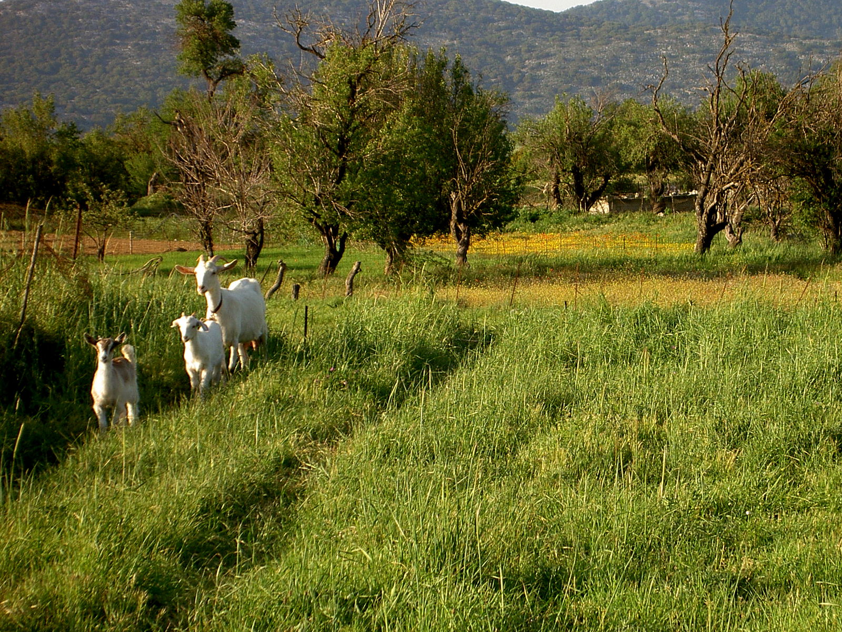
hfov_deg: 19.3
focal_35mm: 102
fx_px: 2481
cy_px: 316
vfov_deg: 14.5
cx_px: 421
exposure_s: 1/125
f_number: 4.9
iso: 50
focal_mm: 16.8
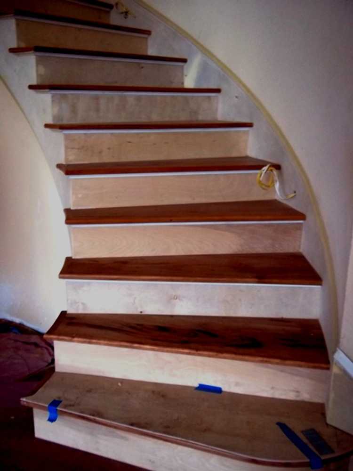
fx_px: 489
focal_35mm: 36
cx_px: 176
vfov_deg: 51.4
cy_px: 236
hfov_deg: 39.7
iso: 160
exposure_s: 1/25
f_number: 3.1
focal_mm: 6.5
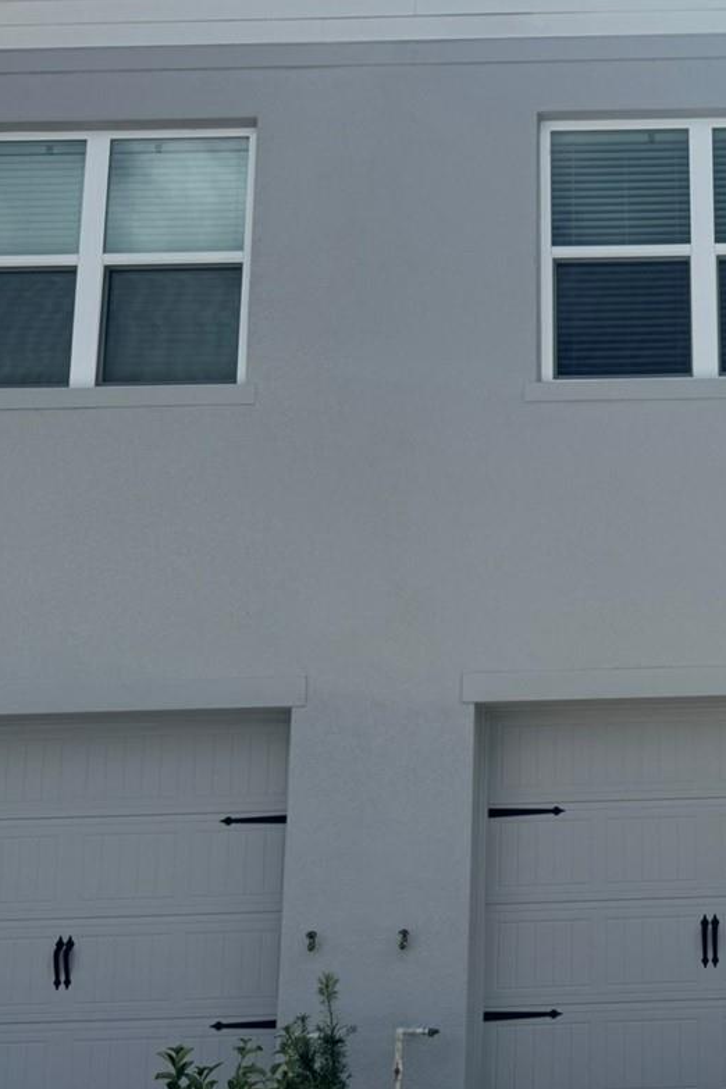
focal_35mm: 51
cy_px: 668
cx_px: 819
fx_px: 1543
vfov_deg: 38.7
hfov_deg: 24.5
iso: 80
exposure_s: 1/7937
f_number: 1.78
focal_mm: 6.76
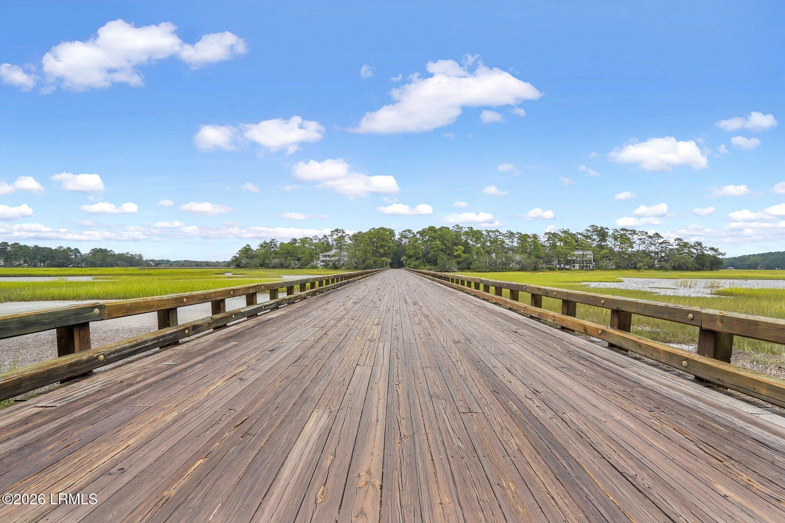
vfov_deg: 73.7
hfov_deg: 96.7
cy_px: 262
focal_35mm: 16
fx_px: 349
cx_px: 392
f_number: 9
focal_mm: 16
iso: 320
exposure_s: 1/500
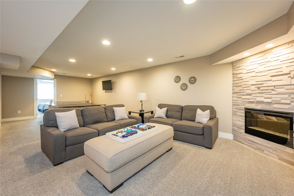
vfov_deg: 81.1
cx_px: 147
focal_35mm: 14
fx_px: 114
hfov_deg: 104.3
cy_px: 98
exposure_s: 1/4
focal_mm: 14
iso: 640
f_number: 10
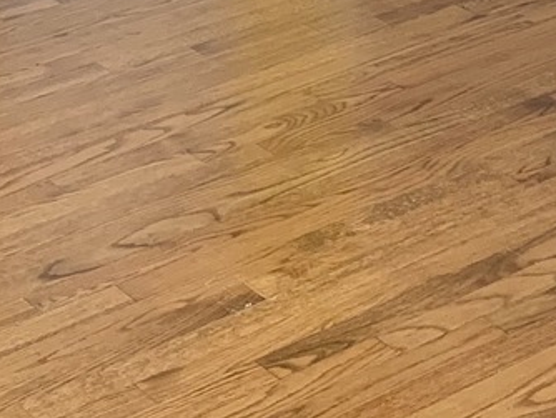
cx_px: 171
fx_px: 1800
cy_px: -238
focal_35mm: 112
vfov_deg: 12.5
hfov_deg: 17.5
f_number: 1.8
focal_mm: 4.25
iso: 64
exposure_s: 1/60
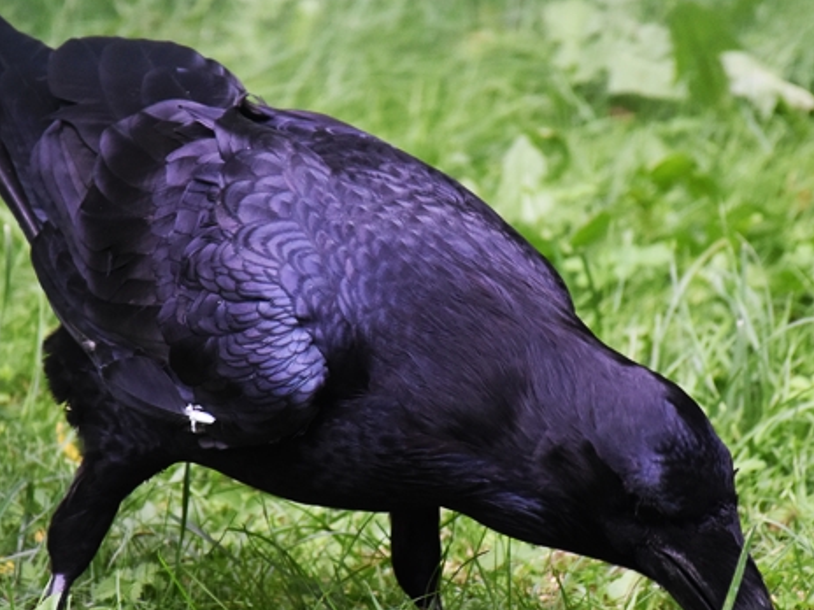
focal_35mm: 446
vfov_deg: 3.3
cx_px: 382
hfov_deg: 4.4
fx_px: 10488
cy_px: 250
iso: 1800
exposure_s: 1/500
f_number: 5.6
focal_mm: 140
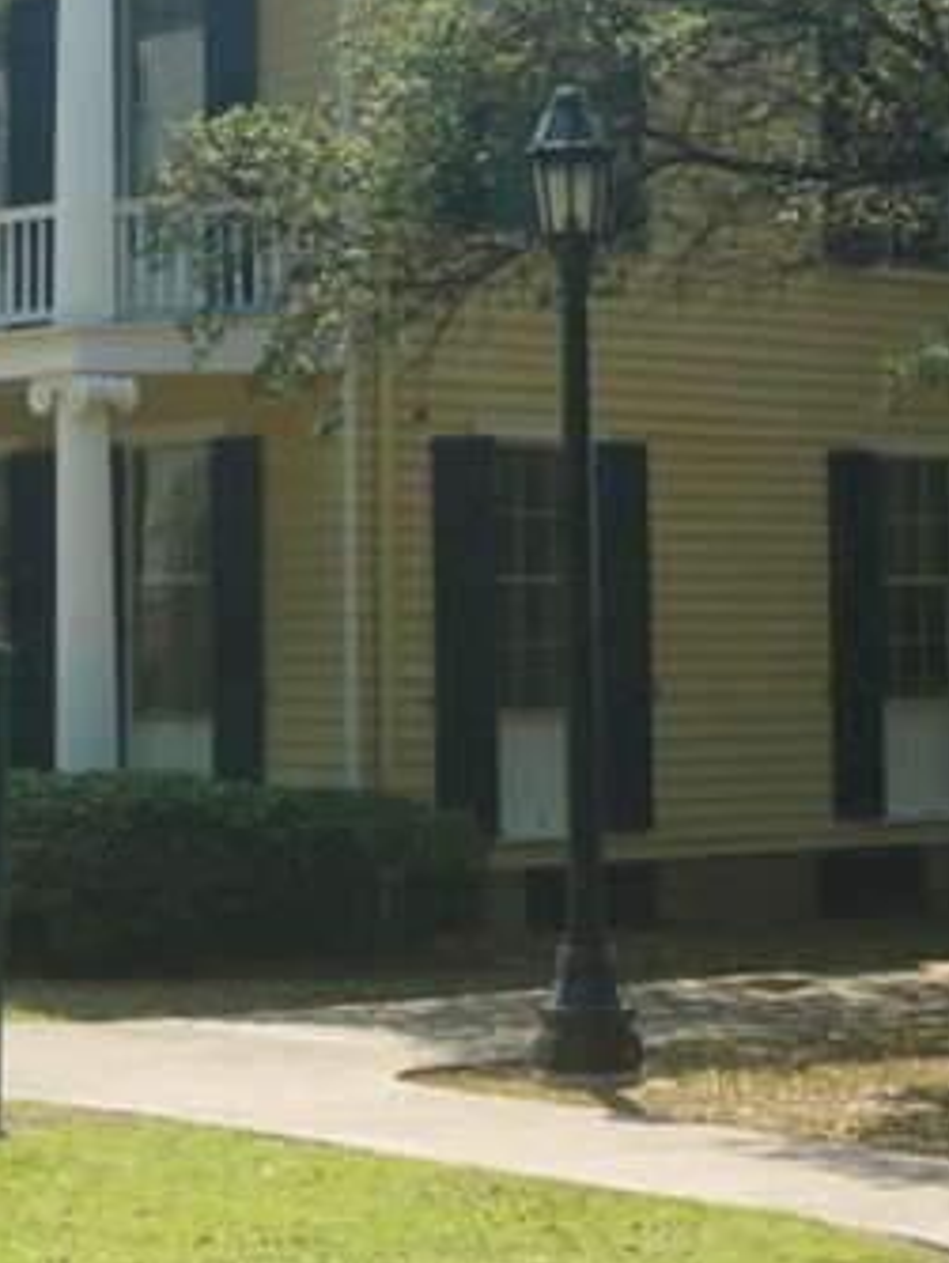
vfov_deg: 19.4
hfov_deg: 14.7
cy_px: 293
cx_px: 253
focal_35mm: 100
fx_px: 3656
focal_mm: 29
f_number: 9
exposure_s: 1/100
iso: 100
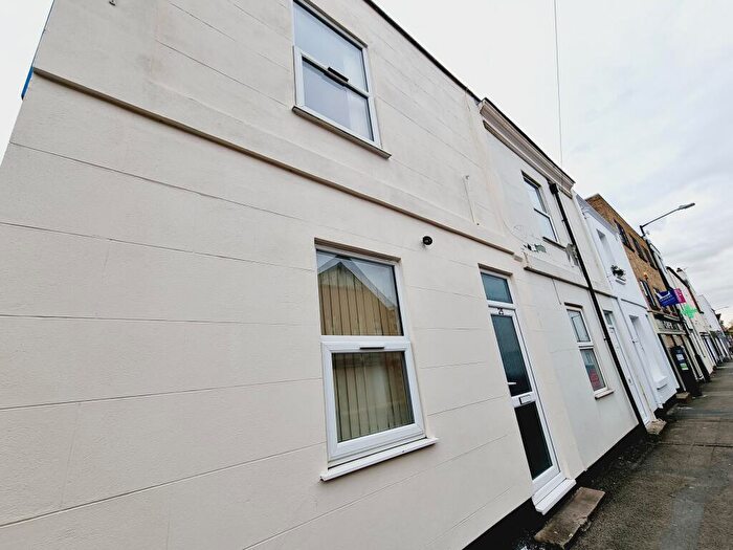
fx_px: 275
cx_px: 366
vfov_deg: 89.9
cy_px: 275
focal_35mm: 13
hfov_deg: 106.2
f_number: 2.2
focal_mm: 2.2
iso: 50
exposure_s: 1/153
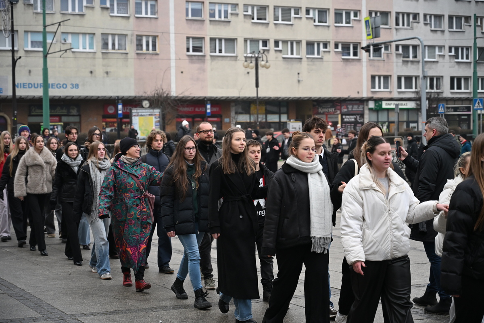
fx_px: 941
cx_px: 242
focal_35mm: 70
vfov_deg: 19.5
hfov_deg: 28.8
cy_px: 162
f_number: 4
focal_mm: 70
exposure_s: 1/1250
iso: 2000
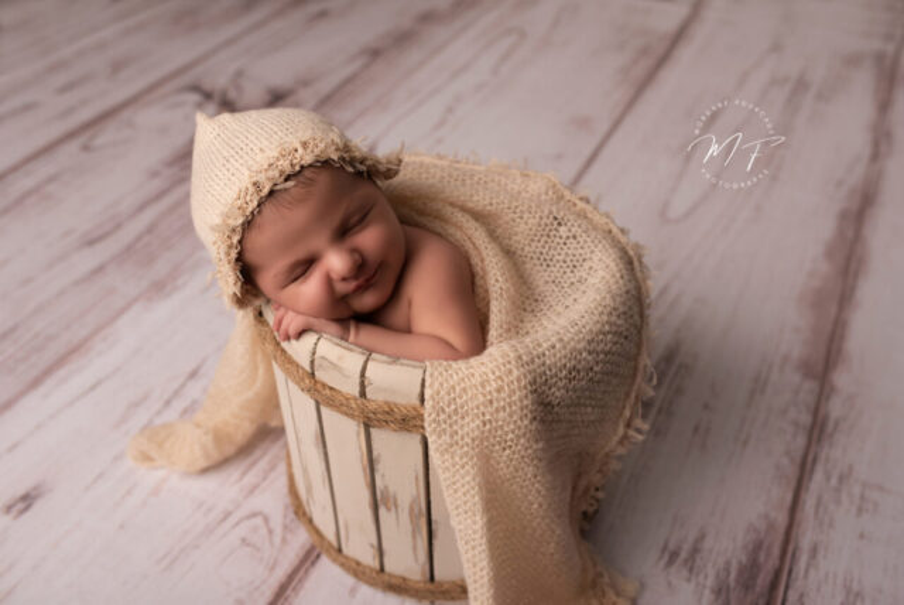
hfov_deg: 54.4
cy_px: 302
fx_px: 880
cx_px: 452
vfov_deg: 37.9
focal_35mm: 35
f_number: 4
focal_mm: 35
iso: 100
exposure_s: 1/160
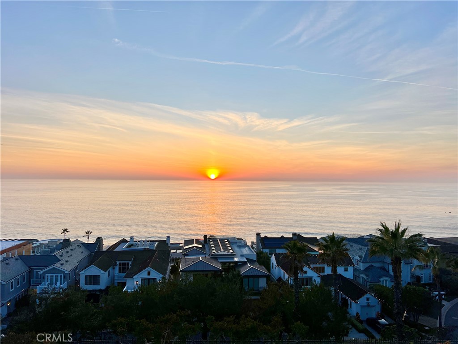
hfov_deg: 67.3
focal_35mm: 26
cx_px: 229
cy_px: 172
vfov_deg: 53.1
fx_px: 344
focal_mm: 5.7
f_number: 1.5
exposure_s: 1/1238
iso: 50
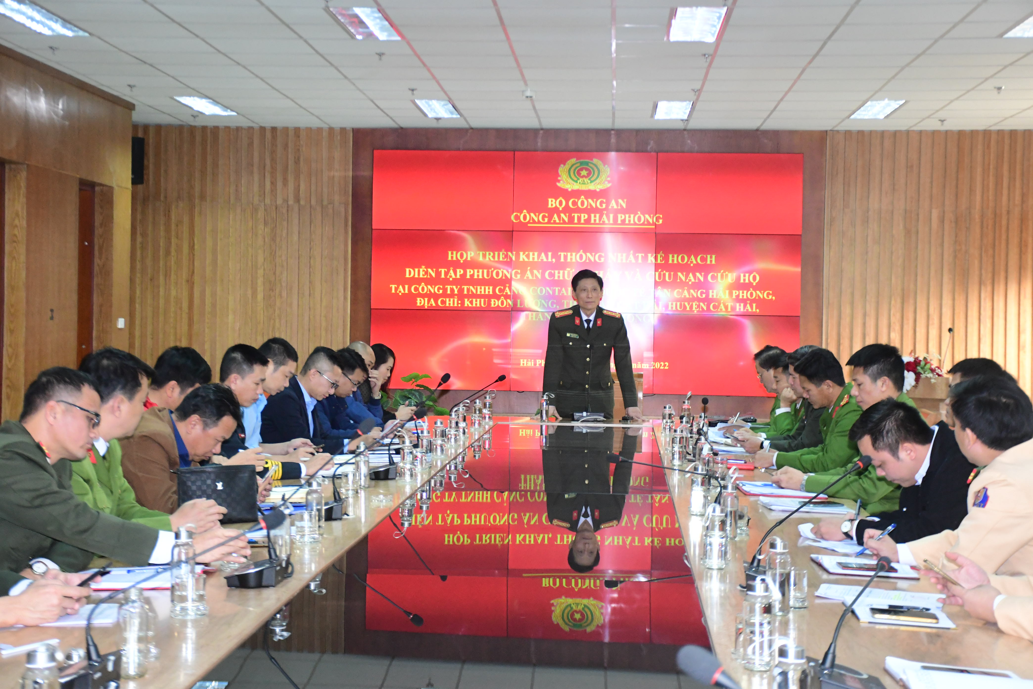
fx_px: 1937
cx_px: 516
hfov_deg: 29.9
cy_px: 344
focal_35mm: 68
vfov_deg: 20.2
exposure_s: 1/200
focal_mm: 45
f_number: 4.5
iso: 3200
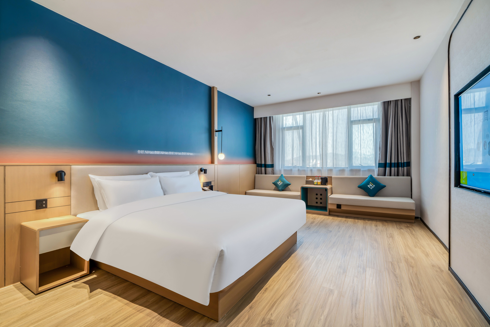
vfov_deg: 77.3
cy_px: 164
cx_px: 245
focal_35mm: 15
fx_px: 204
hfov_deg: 100.4
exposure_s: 1/2.5
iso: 160
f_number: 11
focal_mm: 15
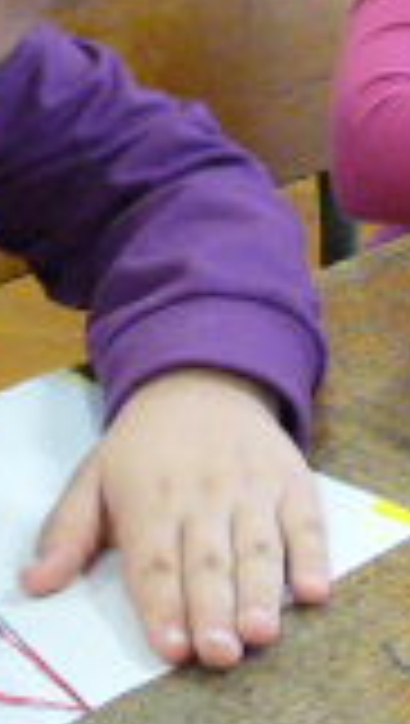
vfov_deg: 17.6
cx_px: 293
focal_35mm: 117
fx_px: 2253
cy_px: -99
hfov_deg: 10.4
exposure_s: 1/50
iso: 800
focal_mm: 4.8
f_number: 2.8
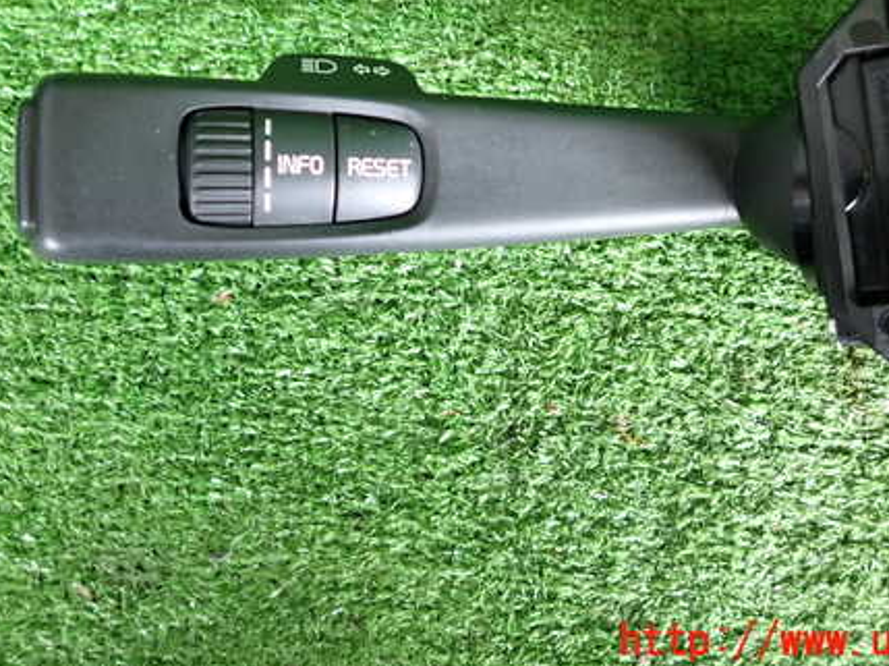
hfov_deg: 52.6
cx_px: 466
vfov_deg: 39.9
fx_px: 898
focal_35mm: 35
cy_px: 201
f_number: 2
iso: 320
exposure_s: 1/50
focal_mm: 4.5
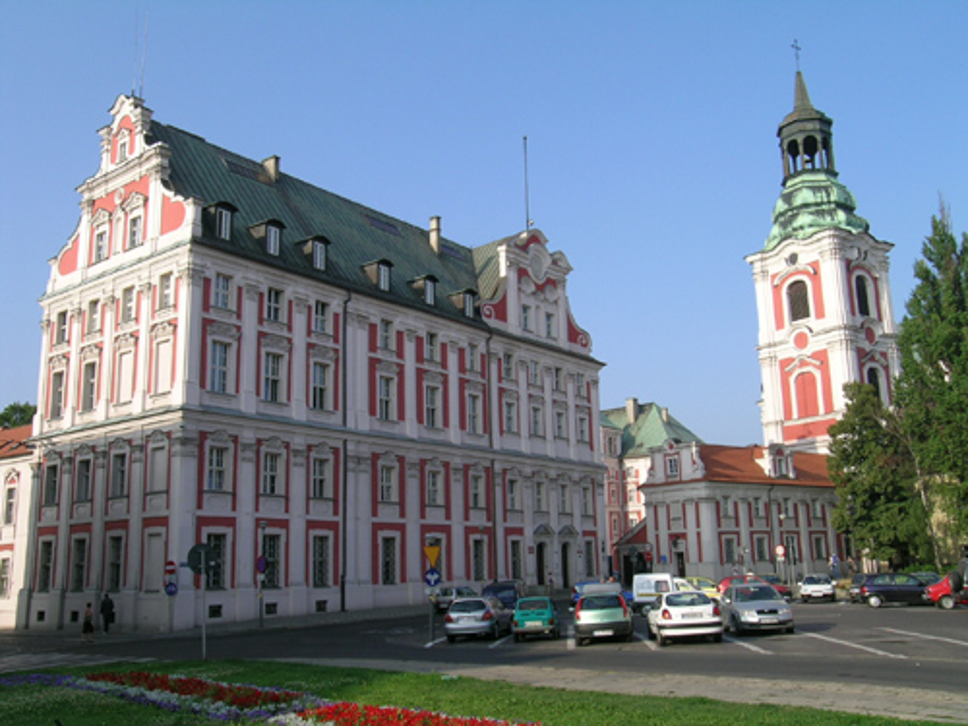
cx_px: 484
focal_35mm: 35
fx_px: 979
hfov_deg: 52.6
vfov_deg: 40.7
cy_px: 363
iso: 50
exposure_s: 1/209
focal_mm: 7.2
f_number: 6.7
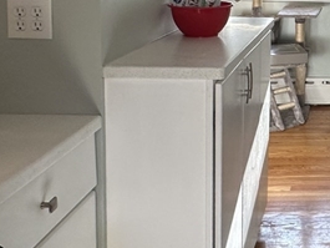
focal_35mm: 54
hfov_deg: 30.4
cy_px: -7
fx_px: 515
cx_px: 392
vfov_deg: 25.5
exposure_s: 1/99
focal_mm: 2.22
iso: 100
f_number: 2.2
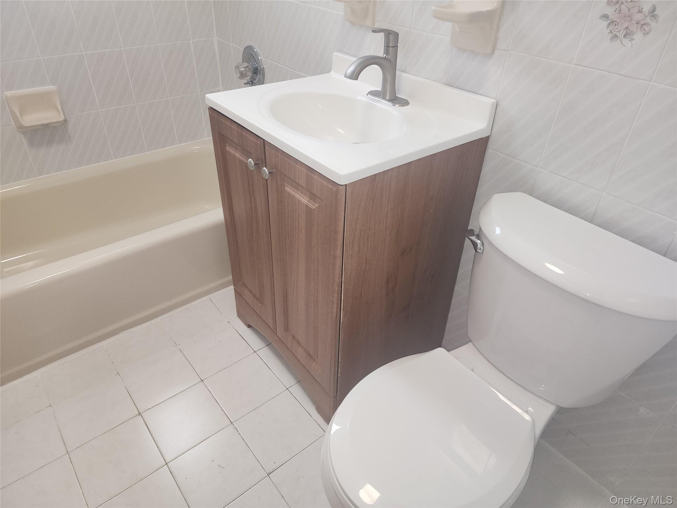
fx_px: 450
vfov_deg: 58.9
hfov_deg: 73.9
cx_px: 338
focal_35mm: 23
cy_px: 254
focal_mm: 6.4
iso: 50
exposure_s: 1/60
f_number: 1.8
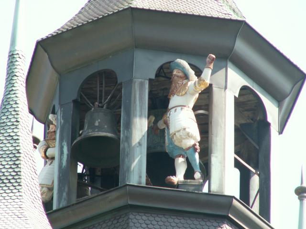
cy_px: 114
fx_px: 3713
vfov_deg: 3.5
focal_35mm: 420
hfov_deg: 4.7
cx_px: 153
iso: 64
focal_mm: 69.45
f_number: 4.5
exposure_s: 1/100
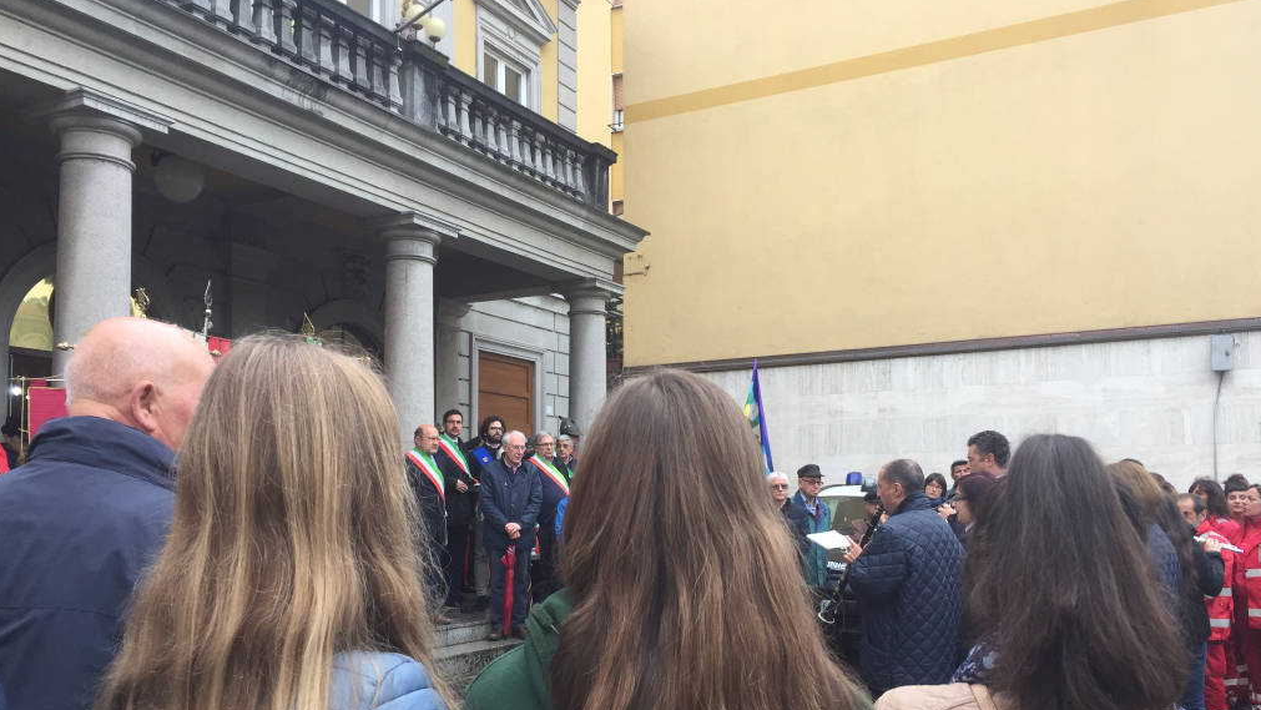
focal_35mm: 32
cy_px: 444
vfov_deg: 36.5
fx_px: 1070
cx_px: 632
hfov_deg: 61.0
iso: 50
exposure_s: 1/100
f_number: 2.2
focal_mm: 4.15
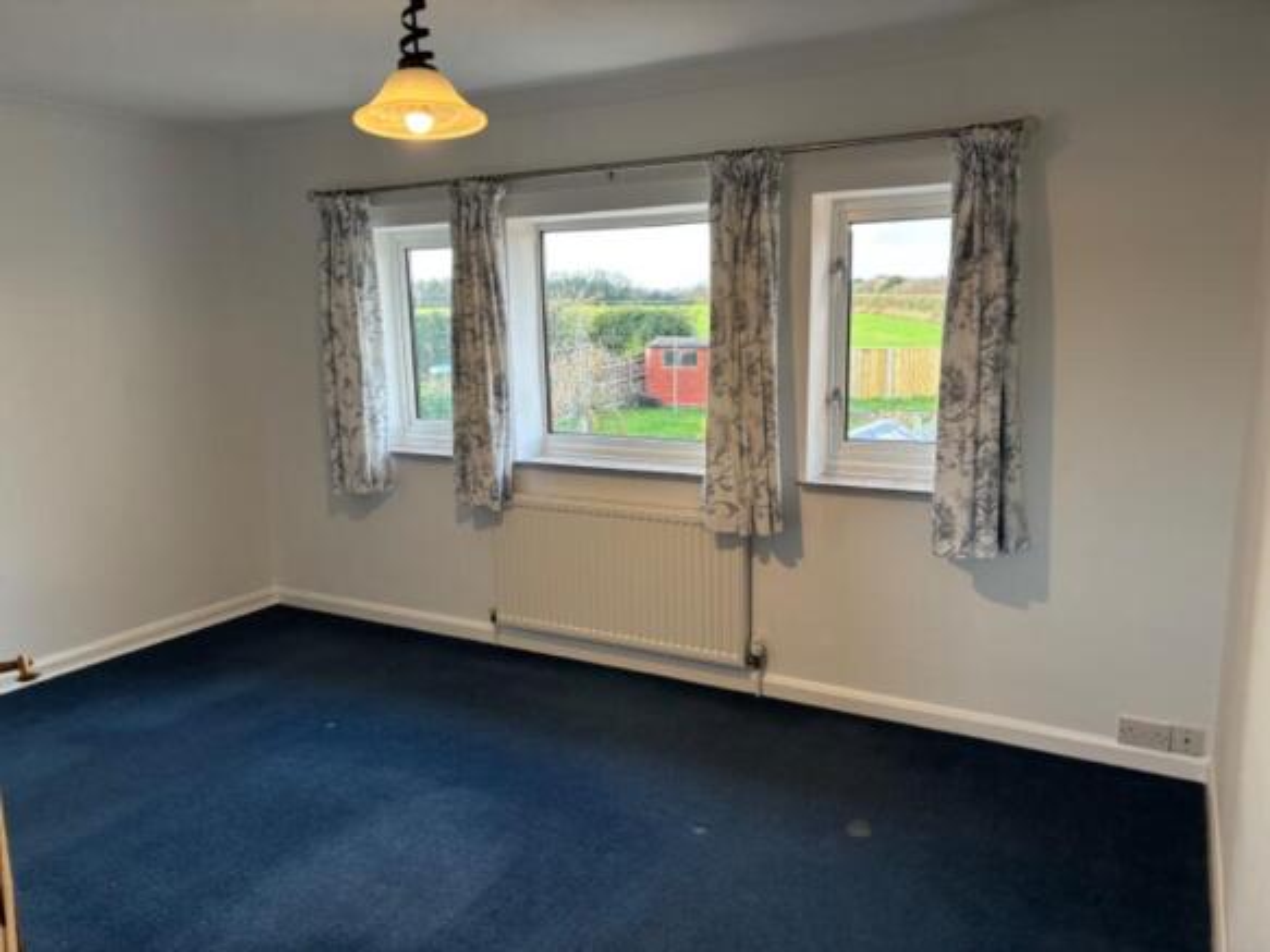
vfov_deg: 53.0
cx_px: 635
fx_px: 954
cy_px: 476
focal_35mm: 26
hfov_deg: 67.3
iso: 125
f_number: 1.6
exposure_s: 1/100
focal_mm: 5.96
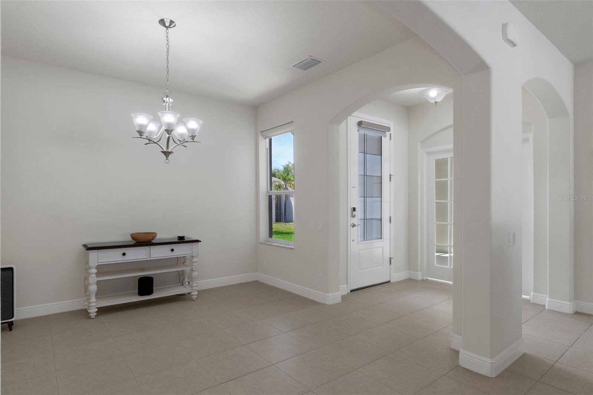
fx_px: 321
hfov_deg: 85.4
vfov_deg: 63.2
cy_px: 198
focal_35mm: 20
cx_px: 296
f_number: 8
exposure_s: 1/10
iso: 320
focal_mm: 13
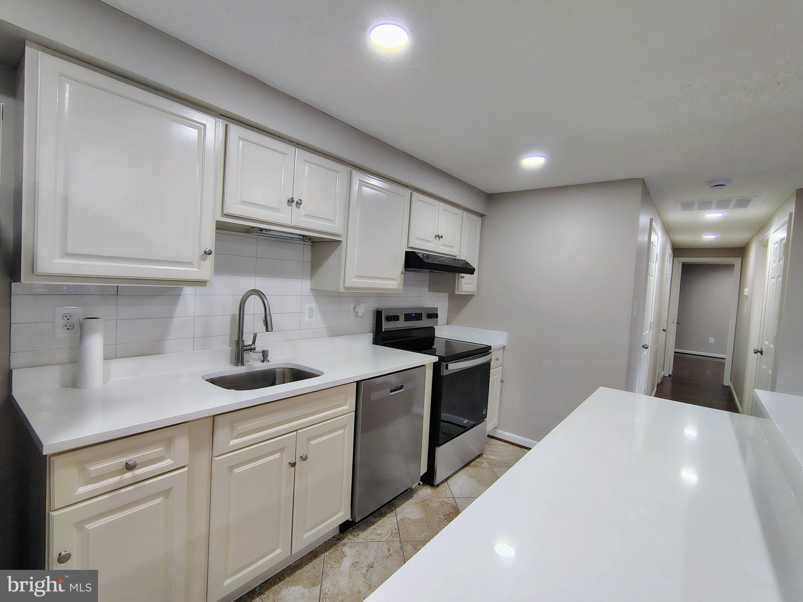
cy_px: 301
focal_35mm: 16
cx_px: 402
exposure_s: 1/60
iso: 413
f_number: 2.2
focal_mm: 2.13
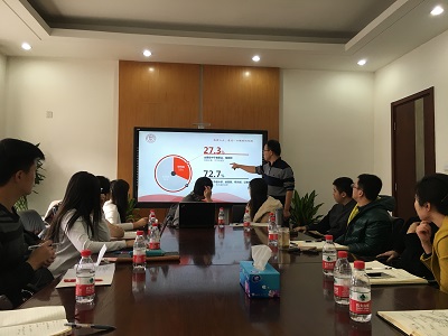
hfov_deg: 61.7
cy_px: 168
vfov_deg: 48.2
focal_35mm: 29
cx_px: 224
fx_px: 375
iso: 40
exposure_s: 1/33
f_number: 2.2
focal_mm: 4.15
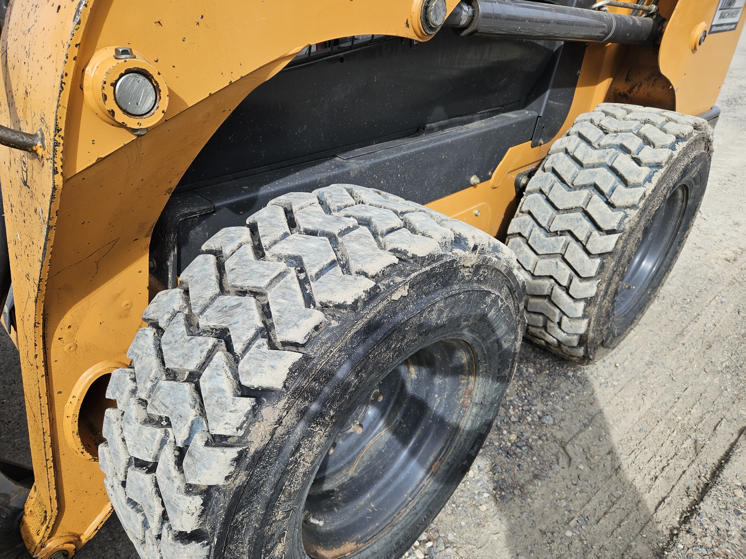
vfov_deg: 58.9
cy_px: 280
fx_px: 496
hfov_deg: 73.9
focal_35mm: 23
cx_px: 373
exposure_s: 1/1245
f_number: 1.8
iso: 25
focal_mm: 5.4
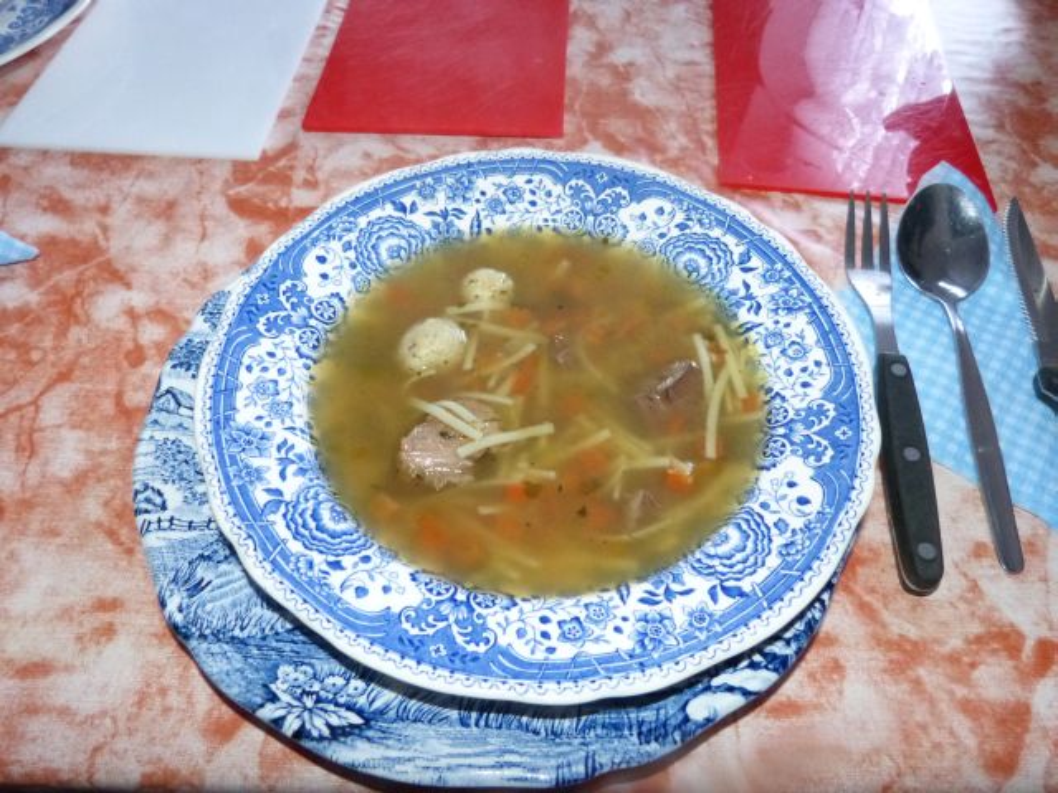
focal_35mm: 25
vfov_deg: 54.9
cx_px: 529
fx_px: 764
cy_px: 396
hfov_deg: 69.4
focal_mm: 4.5
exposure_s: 1/60
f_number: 2.8
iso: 800
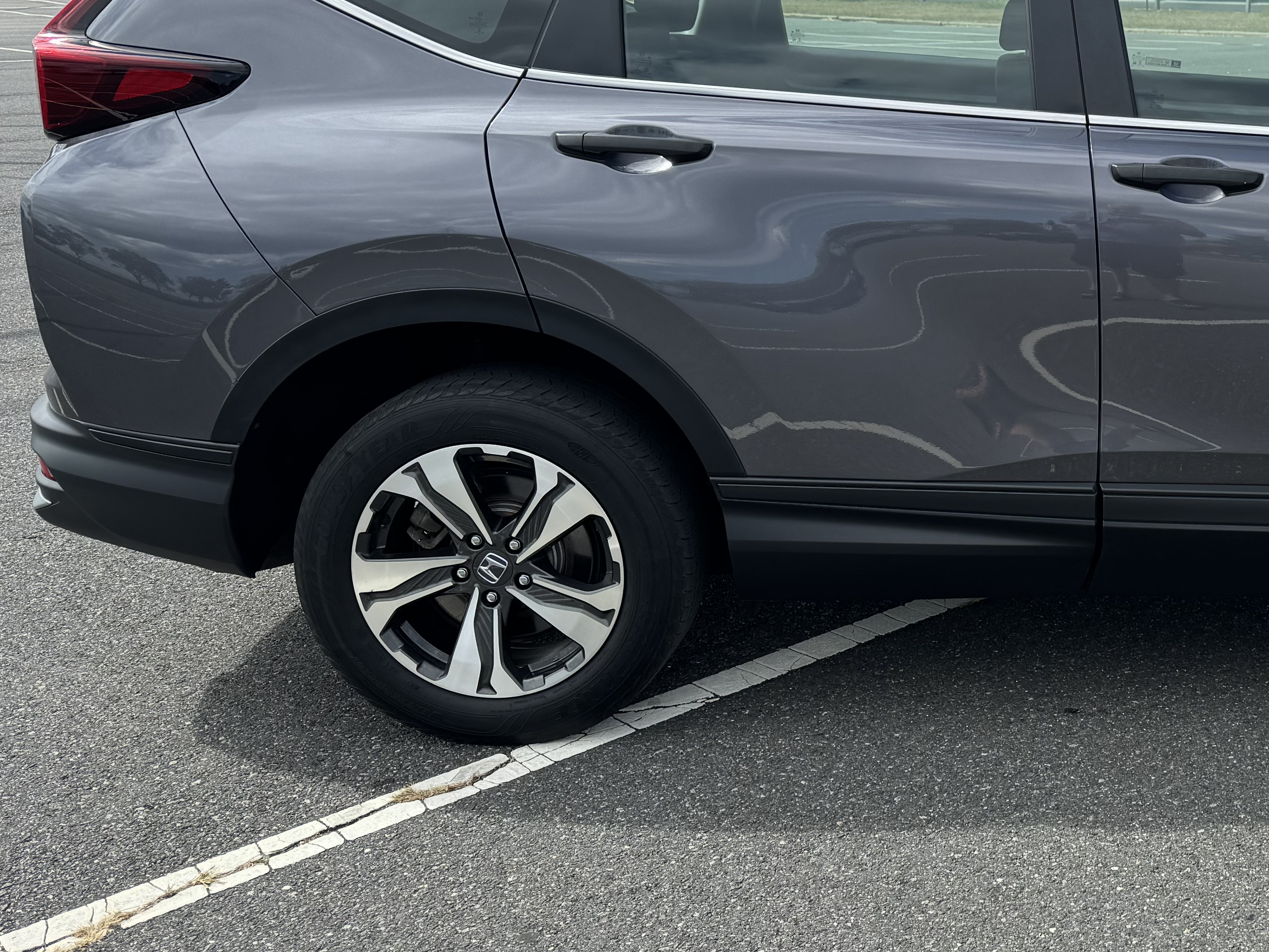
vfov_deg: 32.0
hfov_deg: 38.9
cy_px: 350
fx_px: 1650
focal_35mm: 45
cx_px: 1157
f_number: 1.78
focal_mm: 6.76
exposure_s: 1/2833
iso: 80
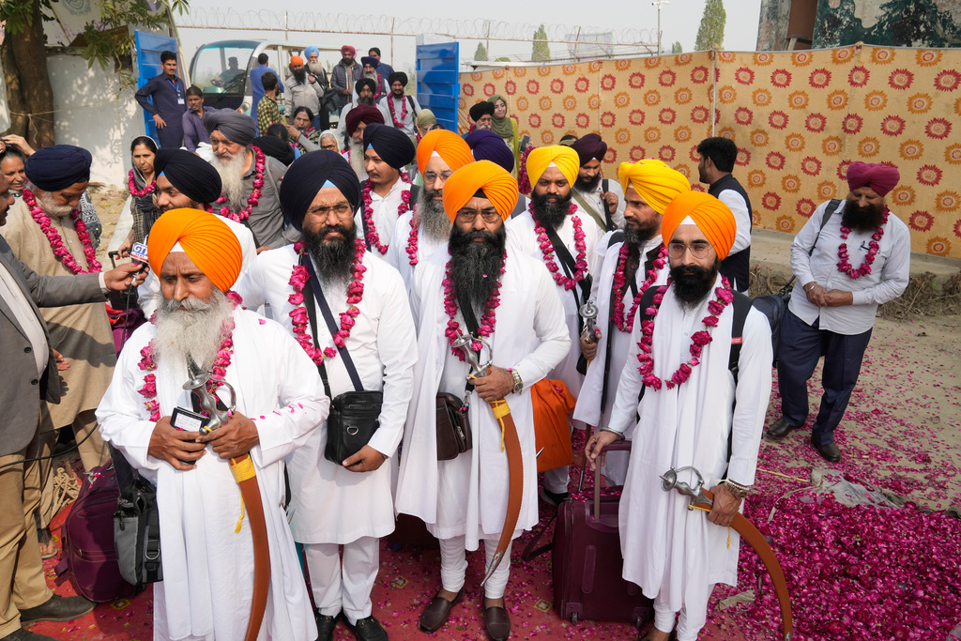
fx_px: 774
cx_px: 480
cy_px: 320
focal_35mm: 29
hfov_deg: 63.7
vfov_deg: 45.0
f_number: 9
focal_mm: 29
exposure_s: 1/400
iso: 400
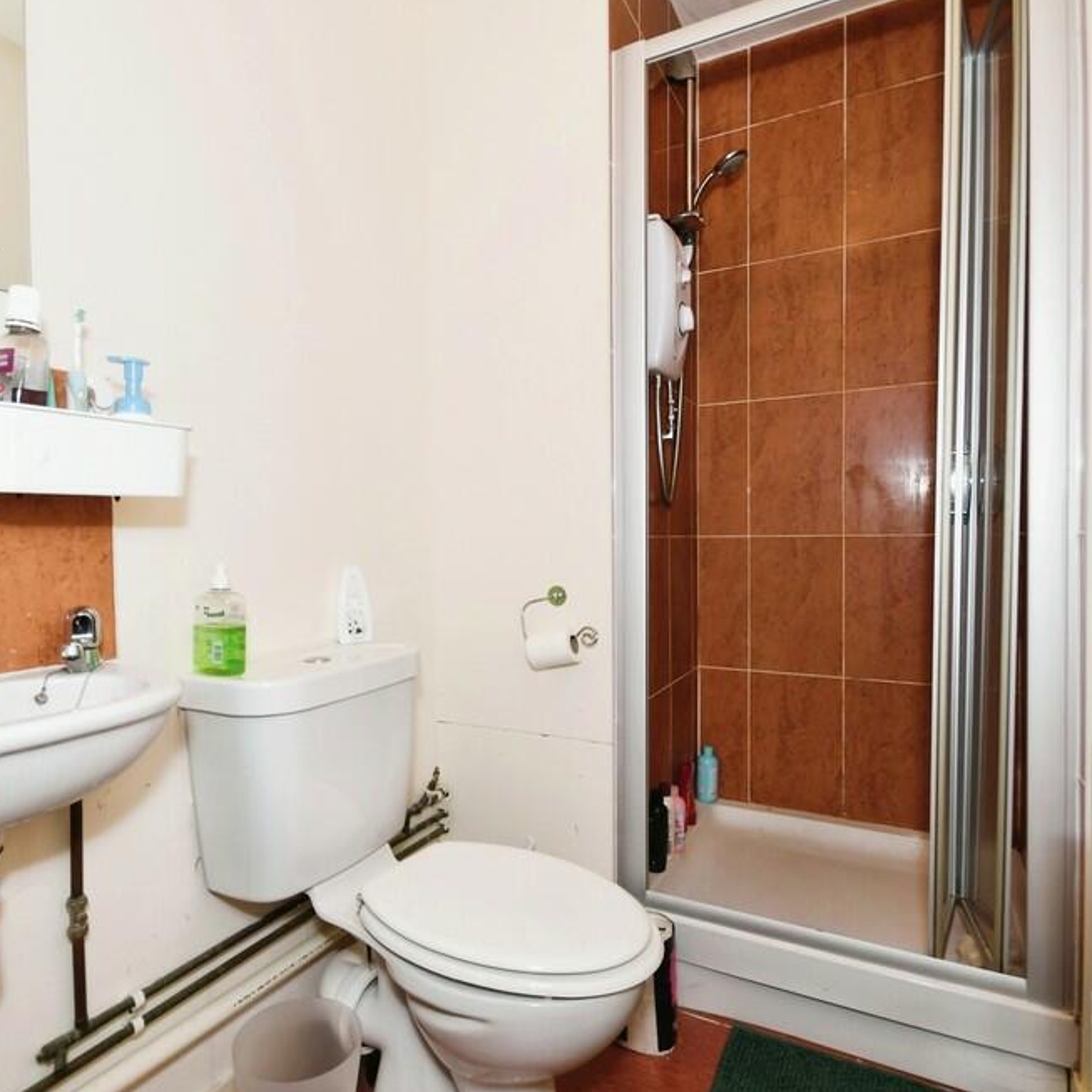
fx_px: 714
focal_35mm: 20
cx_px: 458
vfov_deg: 74.8
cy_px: 548
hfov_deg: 74.3
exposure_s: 1/60
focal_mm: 10
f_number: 8
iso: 400
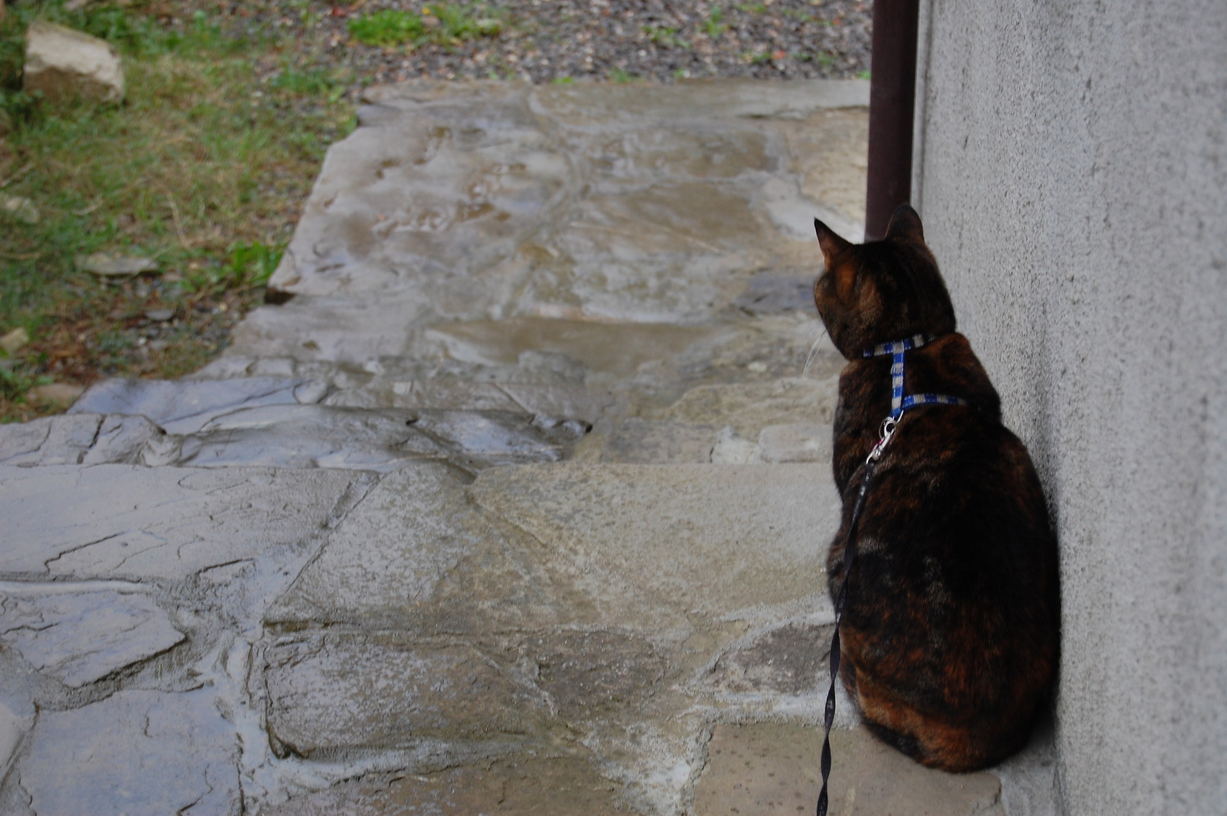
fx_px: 2809
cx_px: 614
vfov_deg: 16.5
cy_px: 408
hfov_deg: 24.6
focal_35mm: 82
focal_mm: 55
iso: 450
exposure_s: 1/30
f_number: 5.6
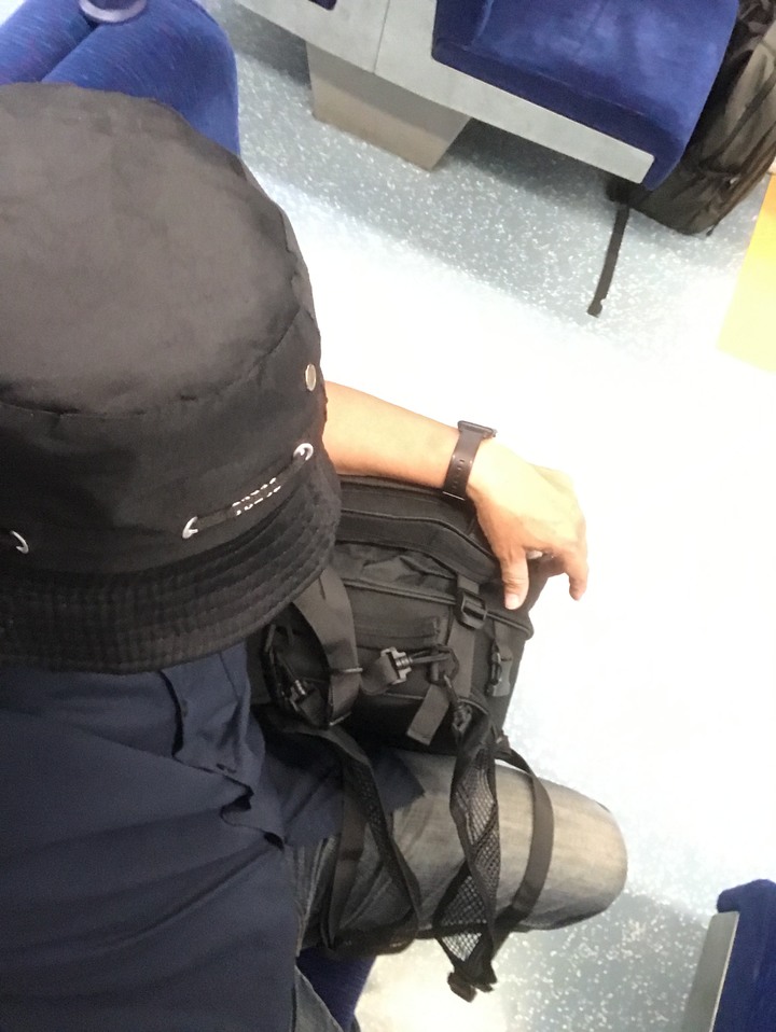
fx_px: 955
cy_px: 516
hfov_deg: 44.2
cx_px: 388
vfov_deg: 56.8
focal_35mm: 32
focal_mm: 2.87
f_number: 2.2
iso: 320
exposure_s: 1/15
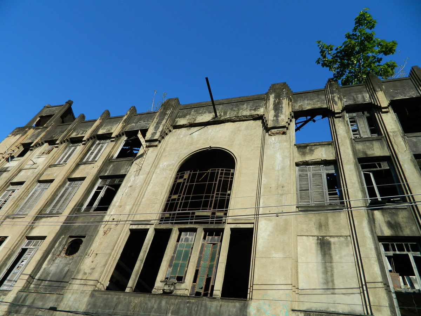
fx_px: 304
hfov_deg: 69.4
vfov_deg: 54.9
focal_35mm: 25
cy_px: 158
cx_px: 210
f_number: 3.1
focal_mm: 4.5
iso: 80
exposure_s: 1/800
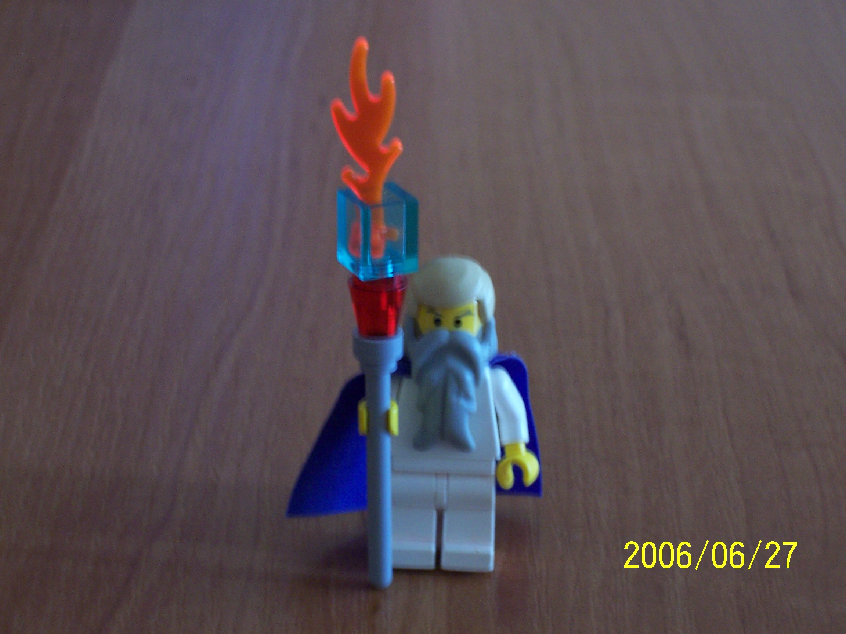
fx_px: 2493
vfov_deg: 14.5
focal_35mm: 102
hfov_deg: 19.3
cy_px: 317
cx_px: 423
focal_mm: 16.8
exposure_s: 1/8
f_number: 4.6
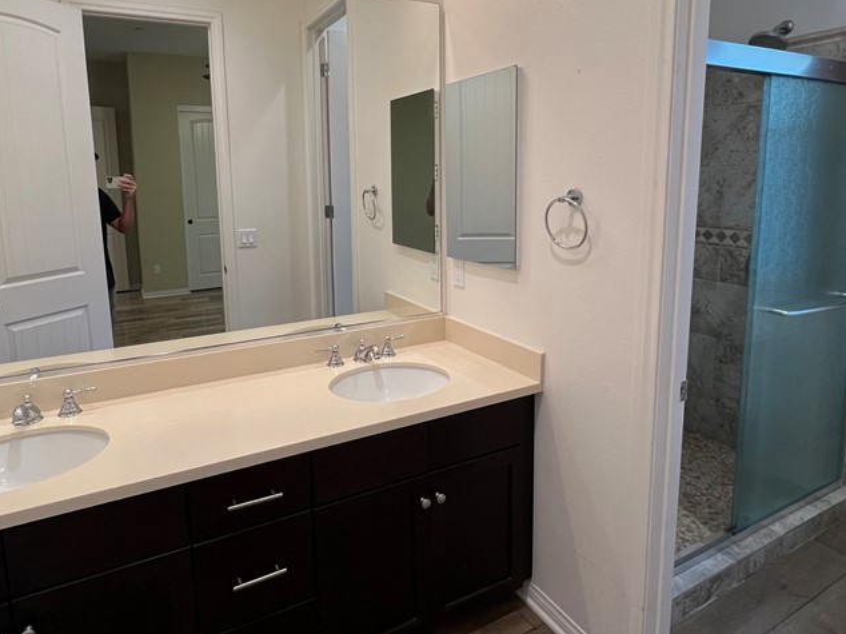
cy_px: 248
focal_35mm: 21
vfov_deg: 62.7
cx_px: 403
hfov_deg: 79.0
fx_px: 513
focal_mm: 1.57
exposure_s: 1/120
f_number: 1.8
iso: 200
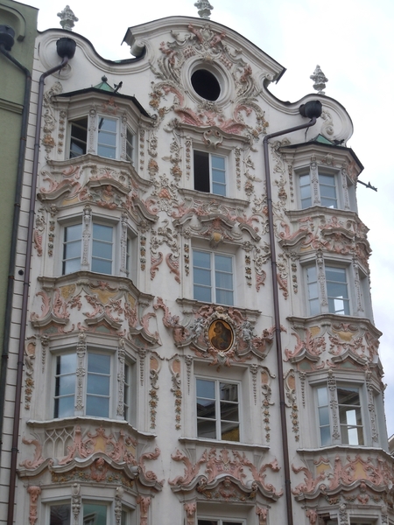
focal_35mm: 63
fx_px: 956
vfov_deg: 30.7
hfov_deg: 23.3
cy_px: 262
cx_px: 197
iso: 100
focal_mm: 11.2
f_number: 5
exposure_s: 1/400
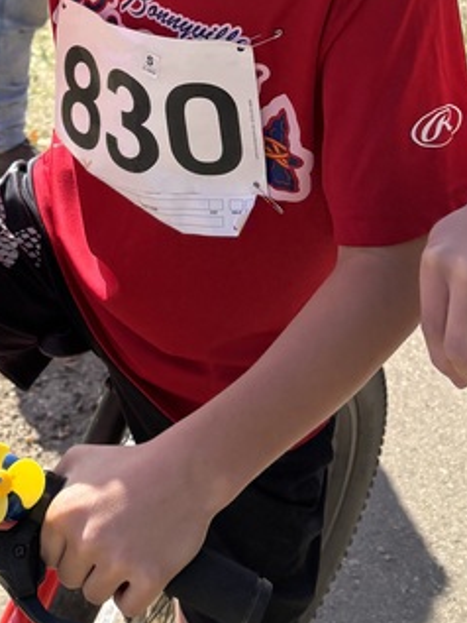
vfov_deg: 21.5
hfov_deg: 17.2
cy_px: -132
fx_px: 1510
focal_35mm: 84
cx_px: 6
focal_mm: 5.96
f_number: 1.6
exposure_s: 1/2538
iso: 64
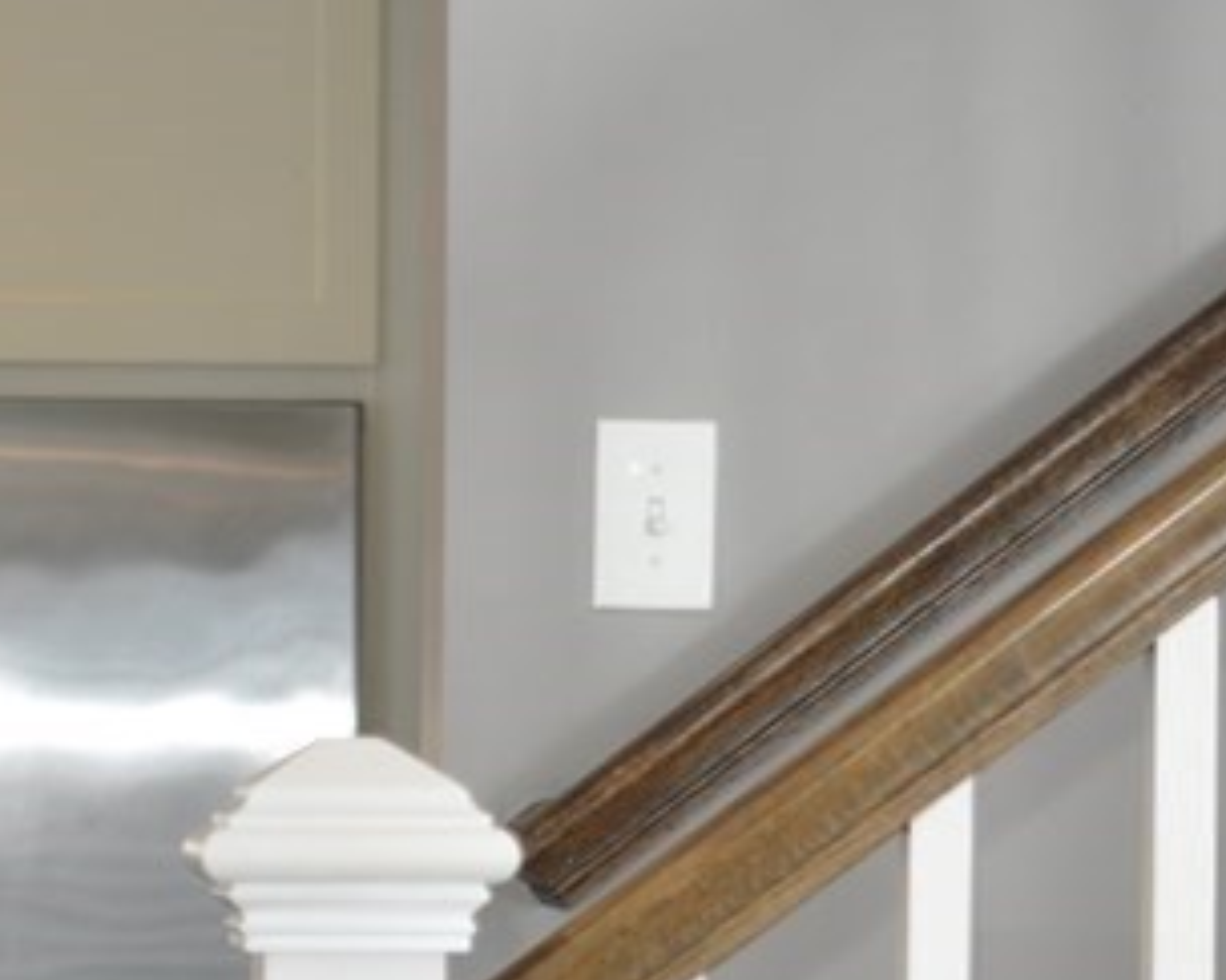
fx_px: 6006
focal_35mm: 166
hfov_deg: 11.4
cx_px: -298
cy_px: 1109
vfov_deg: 9.2
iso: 200
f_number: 2.5
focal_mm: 35
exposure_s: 1/60
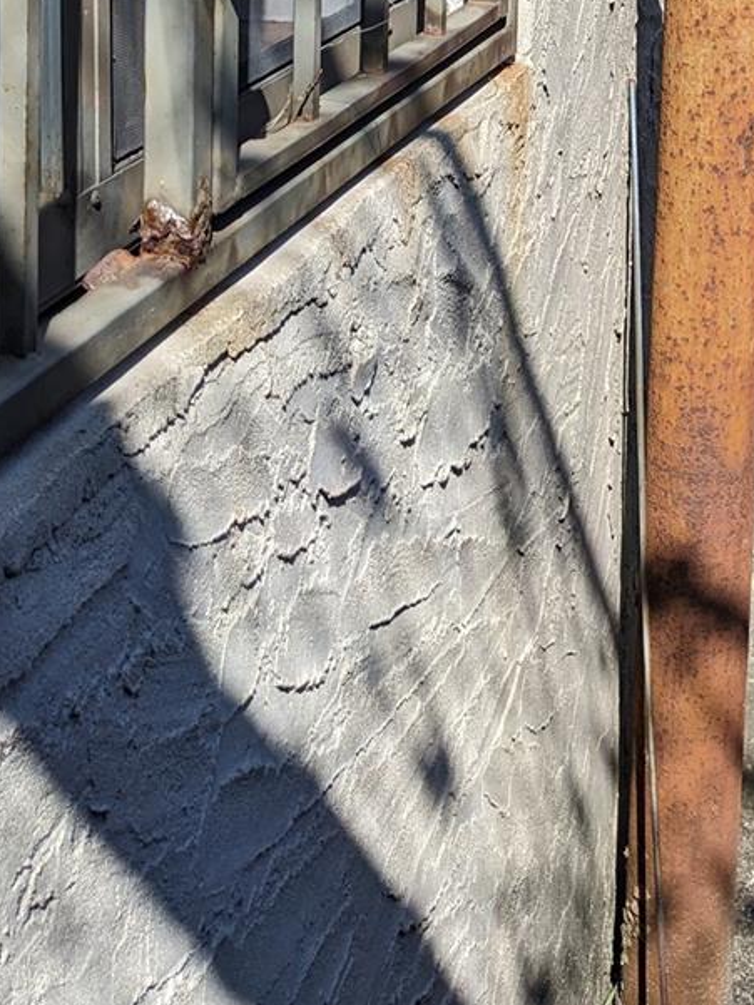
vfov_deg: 24.9
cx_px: 716
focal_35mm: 69
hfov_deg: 20.8
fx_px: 2003
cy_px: -253
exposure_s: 1/2342
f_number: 1.73
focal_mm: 4.38
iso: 56
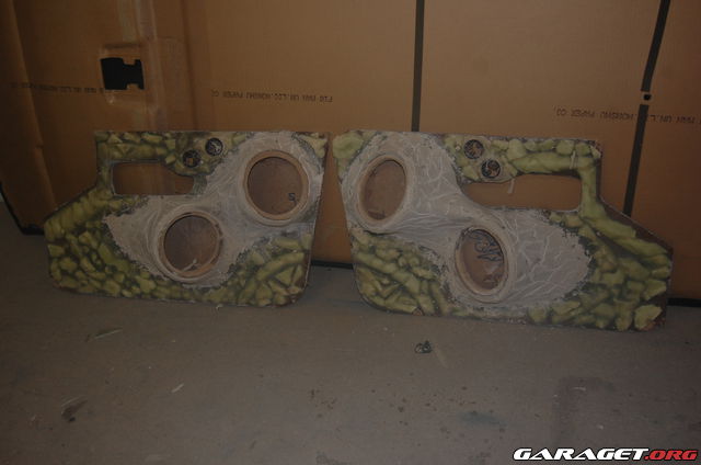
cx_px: 350
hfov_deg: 53.2
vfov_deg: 36.7
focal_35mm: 36
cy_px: 232
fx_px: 700
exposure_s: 1/60
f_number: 4
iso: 400
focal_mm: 24
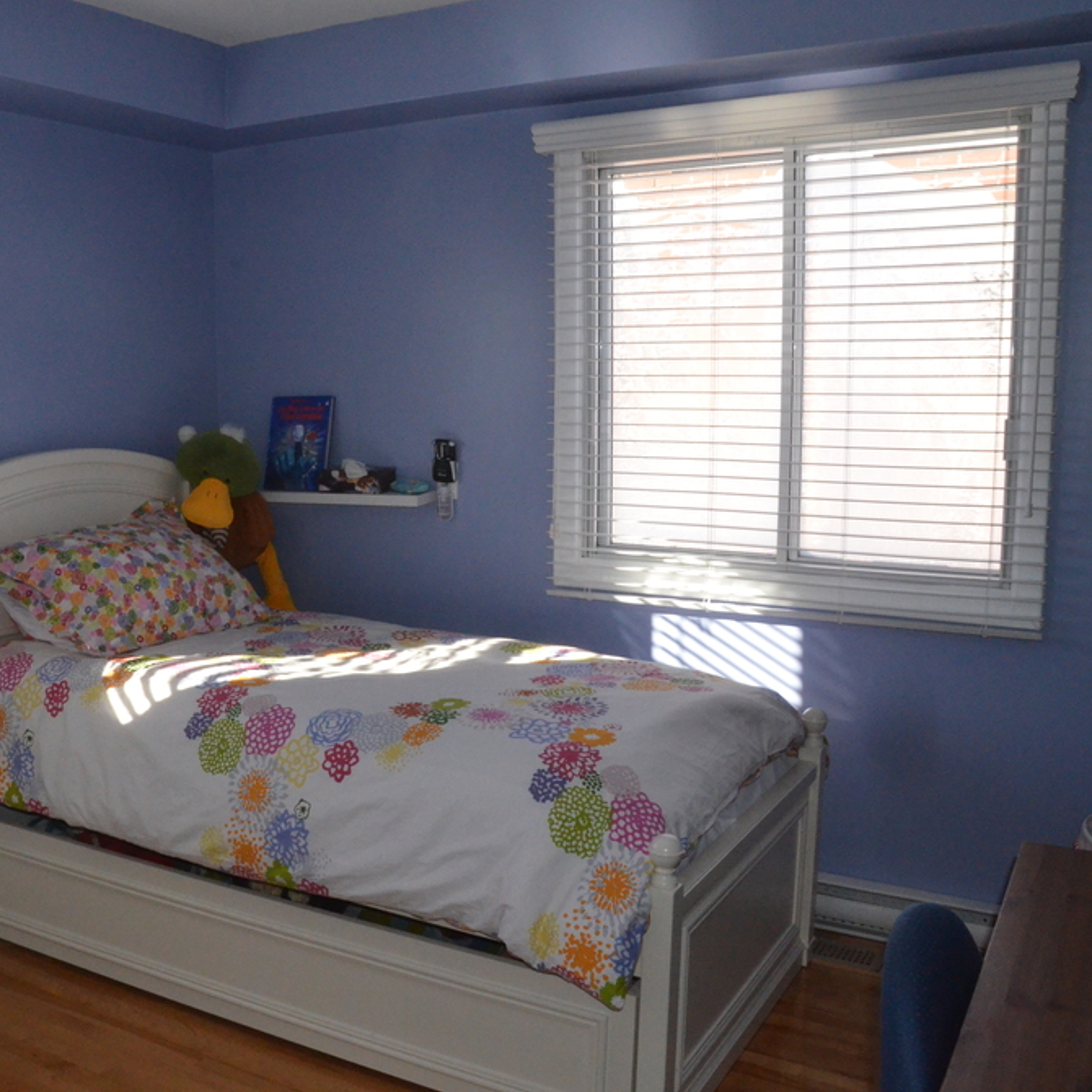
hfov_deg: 46.3
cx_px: 341
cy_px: 544
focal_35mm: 35
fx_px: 1249
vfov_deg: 47.2
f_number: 14
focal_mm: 18
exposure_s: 1/250
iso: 3200
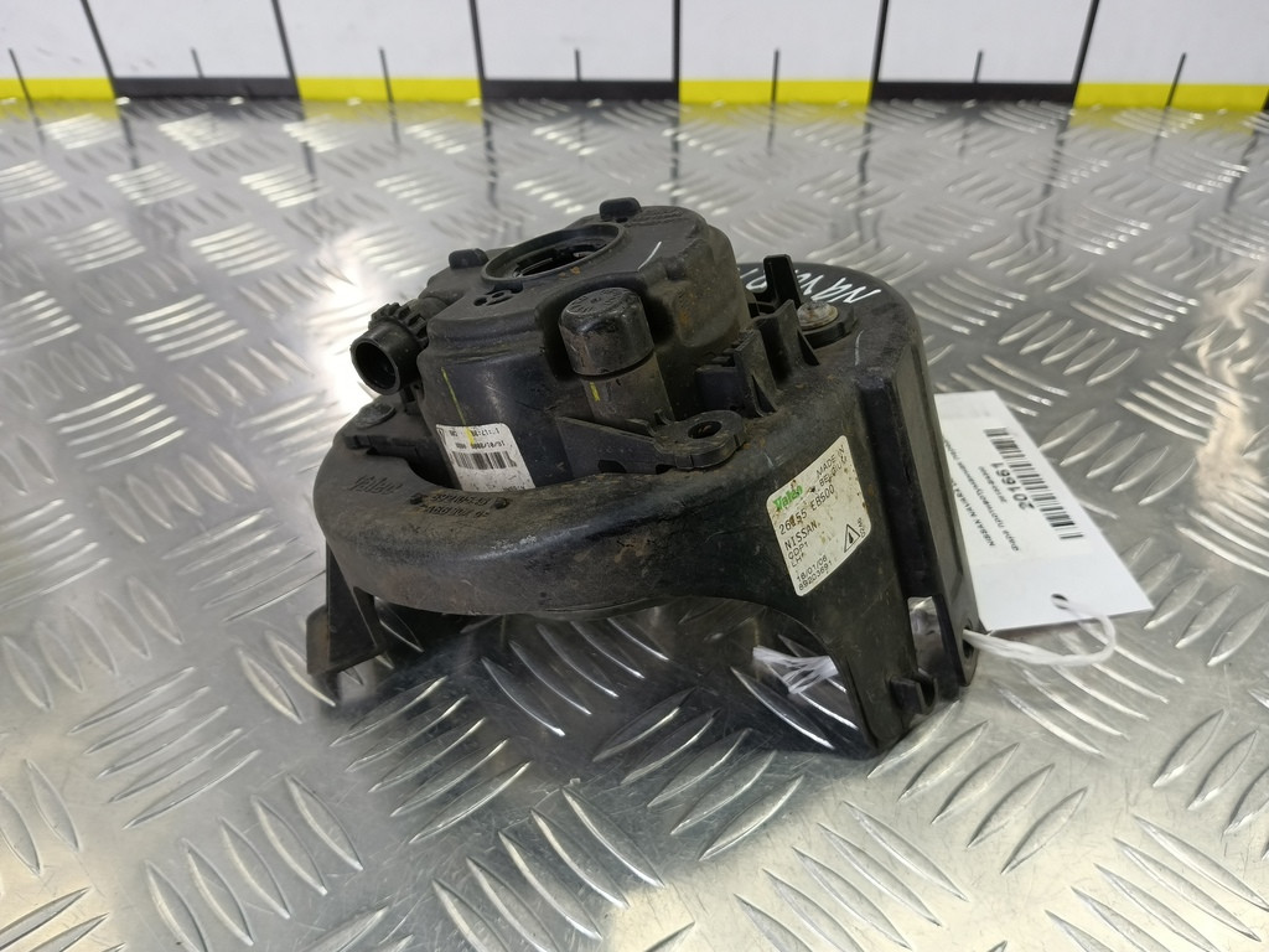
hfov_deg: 73.9
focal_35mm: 23
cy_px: 476
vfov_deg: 58.9
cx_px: 634
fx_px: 843
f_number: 1.6
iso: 131
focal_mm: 4.11
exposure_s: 1/50
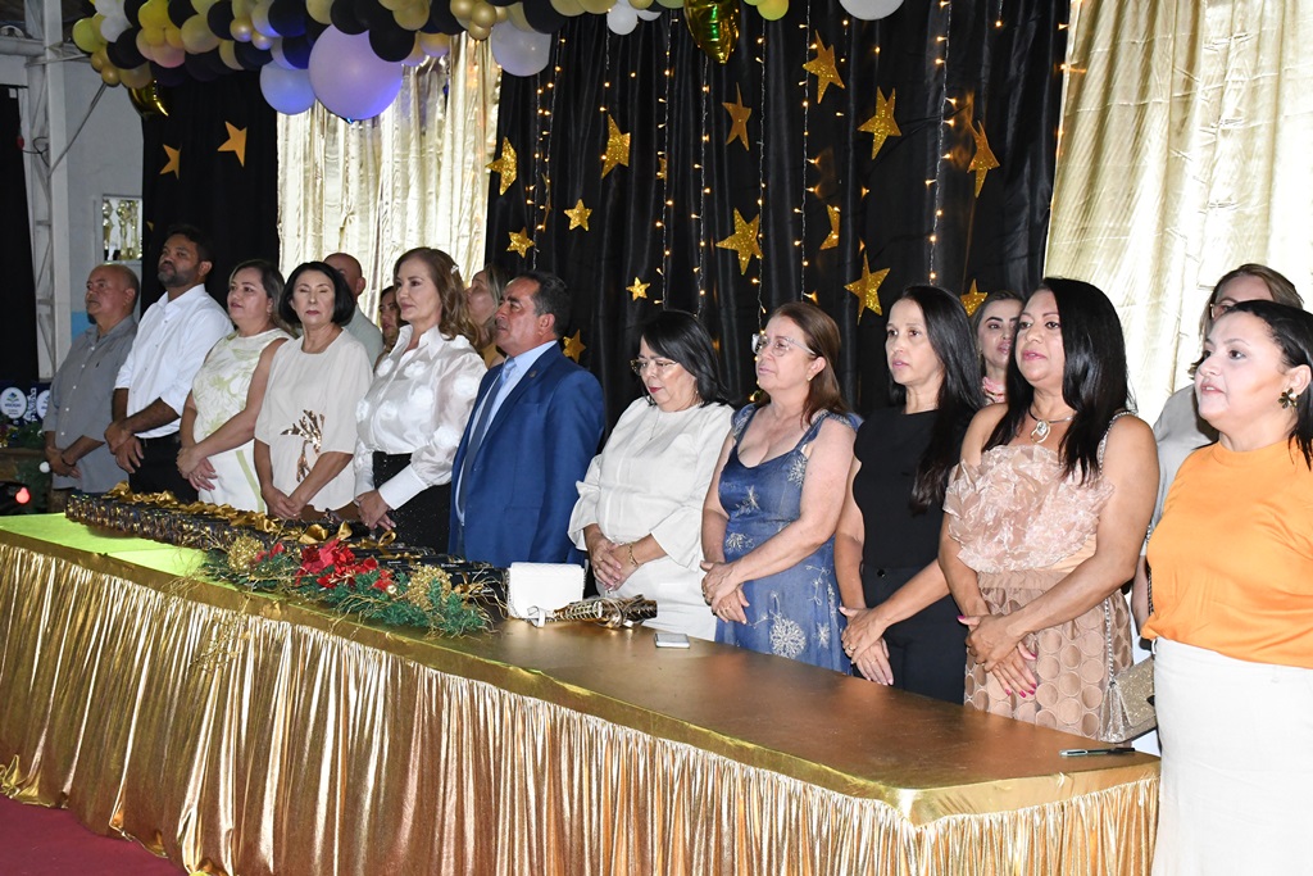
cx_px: 656
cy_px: 438
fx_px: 2079
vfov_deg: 23.8
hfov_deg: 35.0
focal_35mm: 57
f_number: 6.3
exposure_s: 1/160
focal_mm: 38
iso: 5000
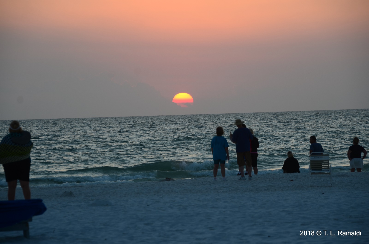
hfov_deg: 9.5
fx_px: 2224
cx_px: 184
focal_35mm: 218
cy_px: 122
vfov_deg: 6.3
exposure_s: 1/80
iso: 100
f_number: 5.6
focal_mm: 145
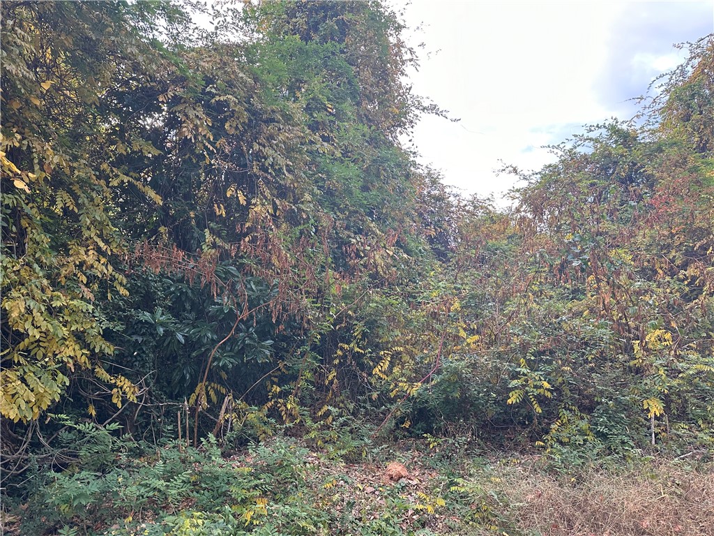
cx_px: 357
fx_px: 495
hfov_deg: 71.6
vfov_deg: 56.8
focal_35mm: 24
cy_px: 268
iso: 160
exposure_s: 1/121
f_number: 1.78
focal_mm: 6.86
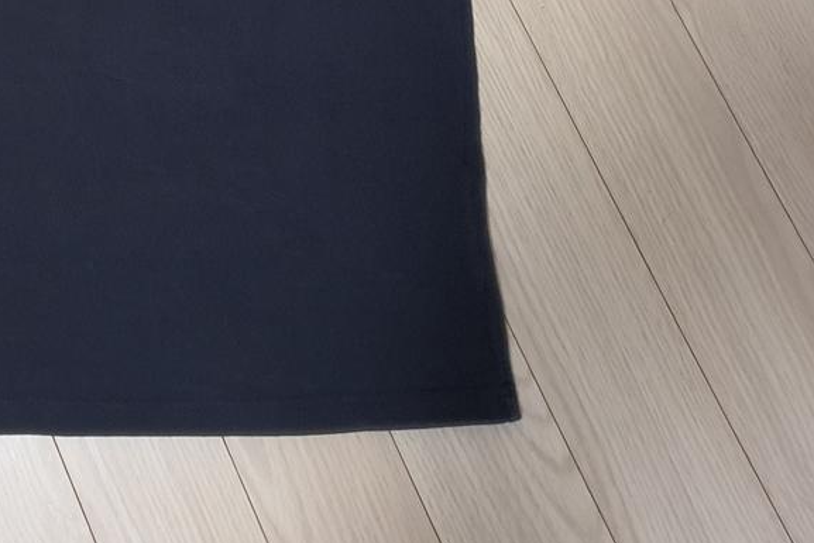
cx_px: 59
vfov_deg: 21.3
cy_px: -80
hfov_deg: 31.6
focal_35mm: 60
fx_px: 1357
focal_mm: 4.3
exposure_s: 1/40
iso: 320
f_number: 1.5
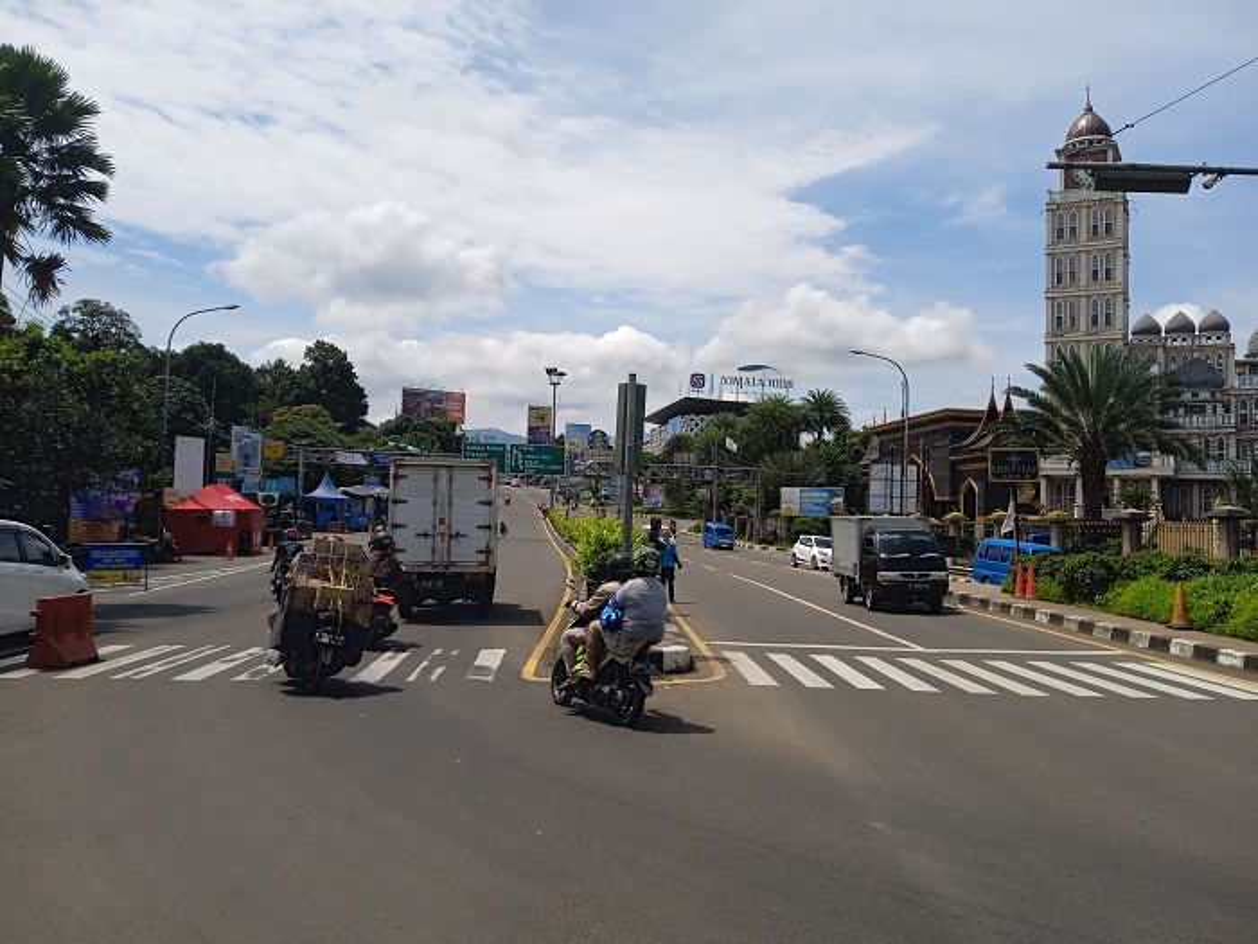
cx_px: 629
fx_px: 1018
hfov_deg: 63.4
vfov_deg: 49.7
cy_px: 472
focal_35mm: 28
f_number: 2.2
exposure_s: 1/1600
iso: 100
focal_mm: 3.43
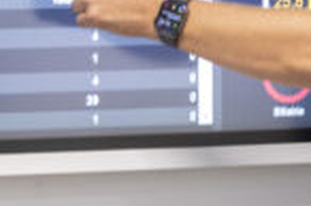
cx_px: 153
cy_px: -145
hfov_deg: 6.1
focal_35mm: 336
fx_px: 2899
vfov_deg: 4.1
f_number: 4
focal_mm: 68
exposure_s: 1/40
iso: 1000
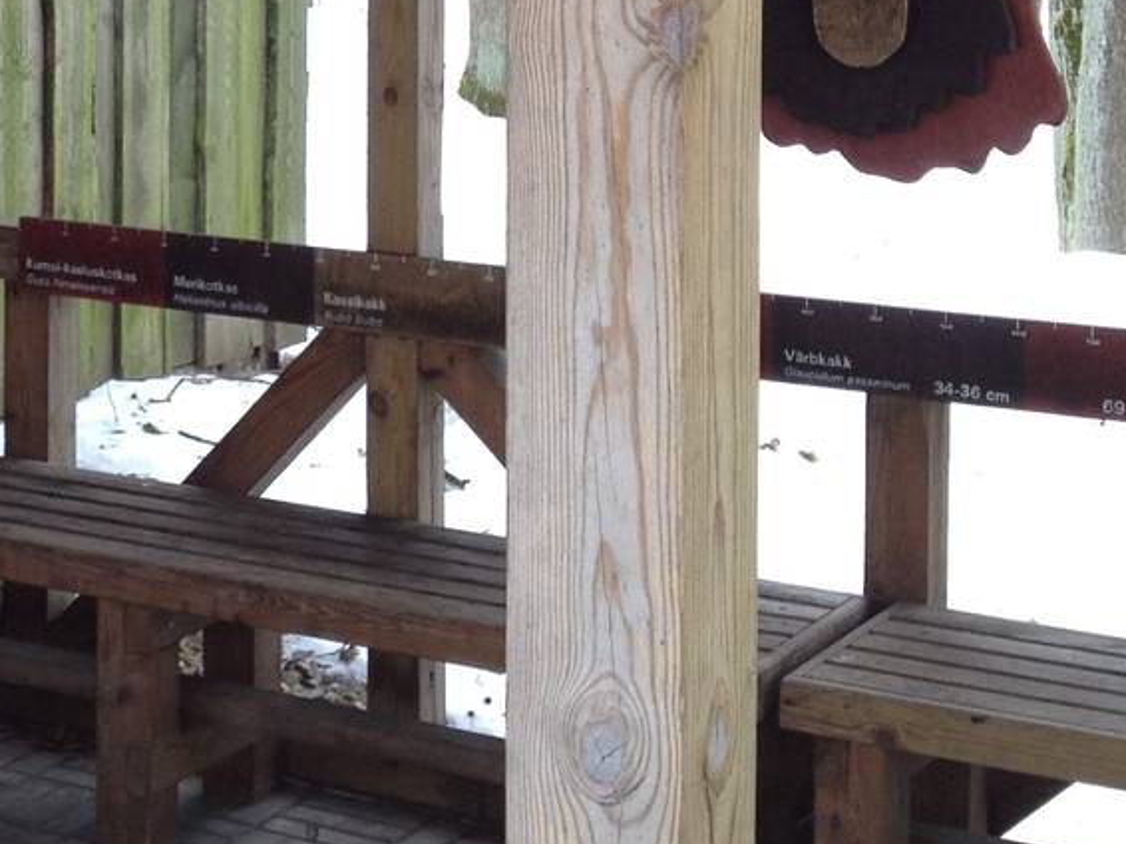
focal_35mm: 99
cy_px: -72
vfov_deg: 14.6
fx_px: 3219
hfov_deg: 19.1
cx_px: -80
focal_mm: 4.28
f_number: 2.4
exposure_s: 1/133
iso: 50
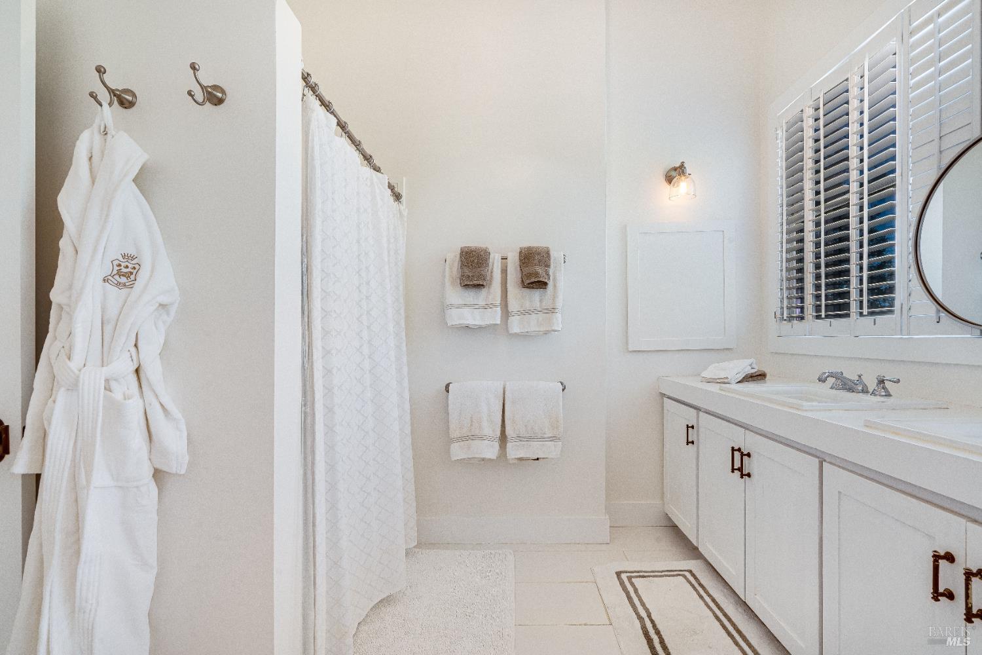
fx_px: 436
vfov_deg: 73.7
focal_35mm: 16
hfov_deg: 96.7
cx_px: 491
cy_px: 328
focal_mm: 16
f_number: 11
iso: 320
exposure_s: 1/125
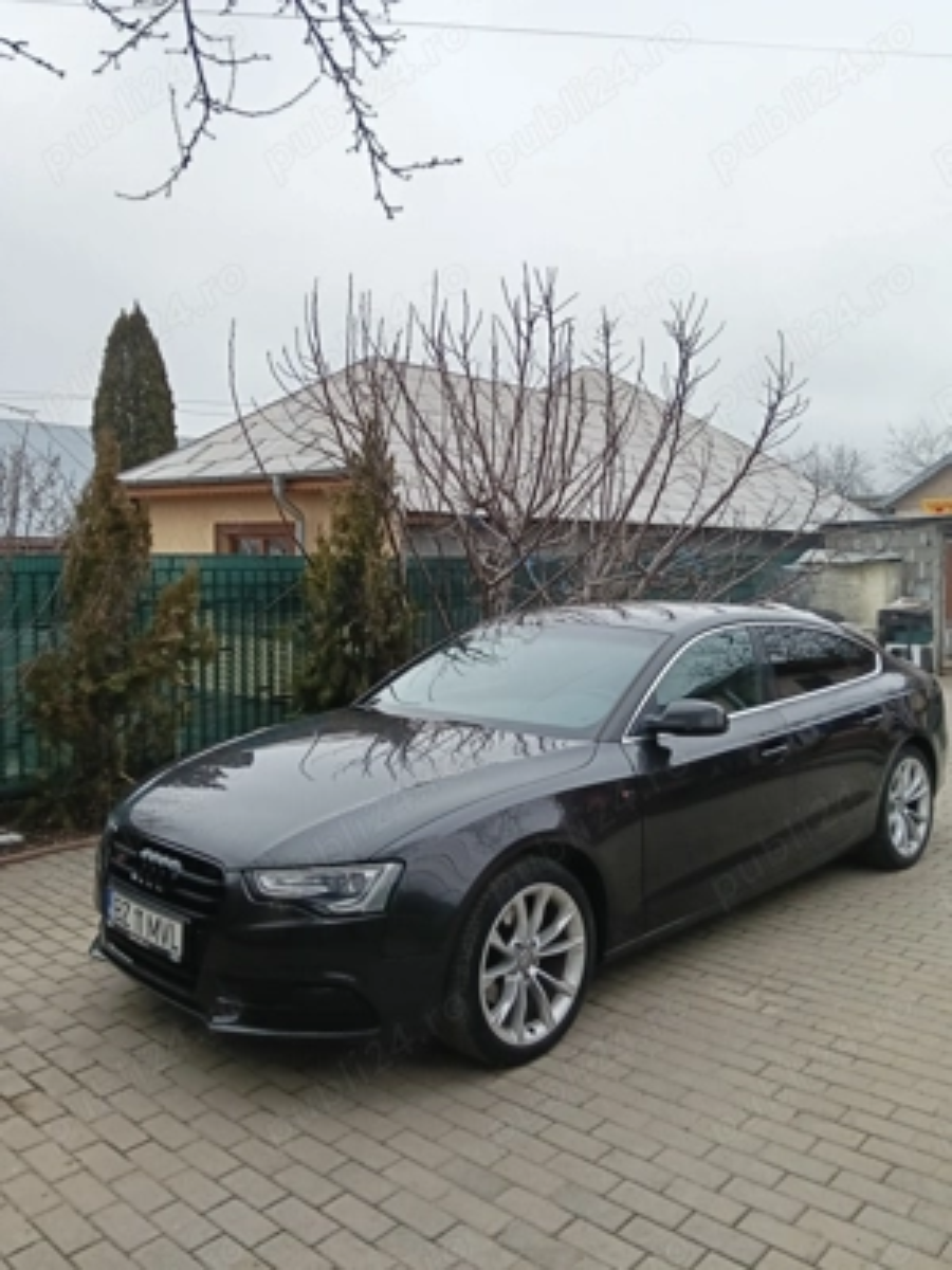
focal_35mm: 27
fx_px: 990
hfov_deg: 51.4
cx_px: 476
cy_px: 635
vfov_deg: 65.3
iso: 64
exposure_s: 1/654
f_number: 1.8
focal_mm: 3.98
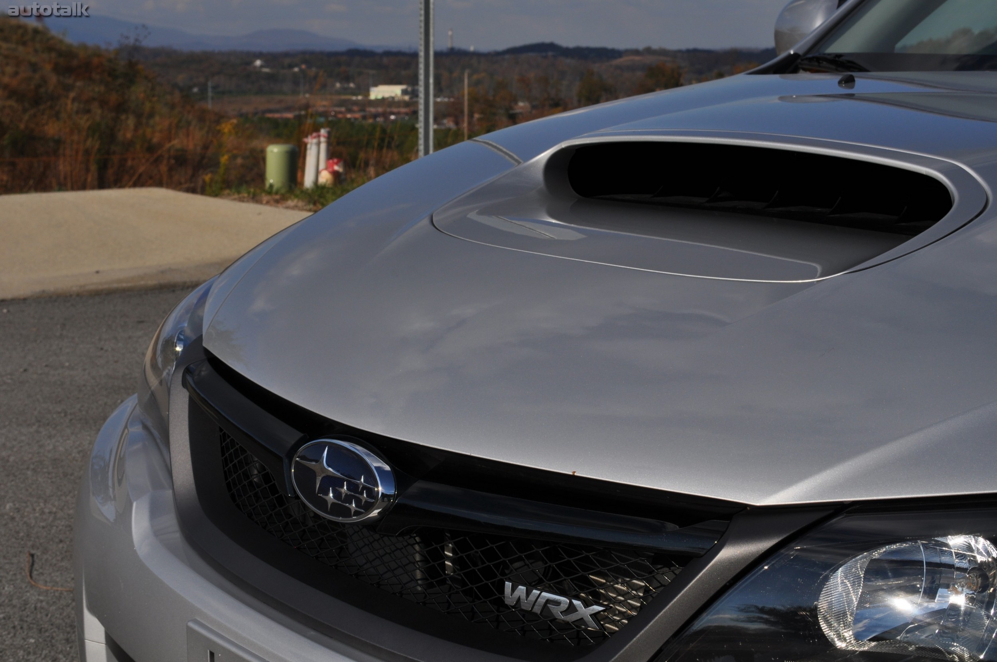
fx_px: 1660
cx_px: 498
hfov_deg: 33.4
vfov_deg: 22.6
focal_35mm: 60
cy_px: 331
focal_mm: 40
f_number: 13
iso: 200
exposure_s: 1/640
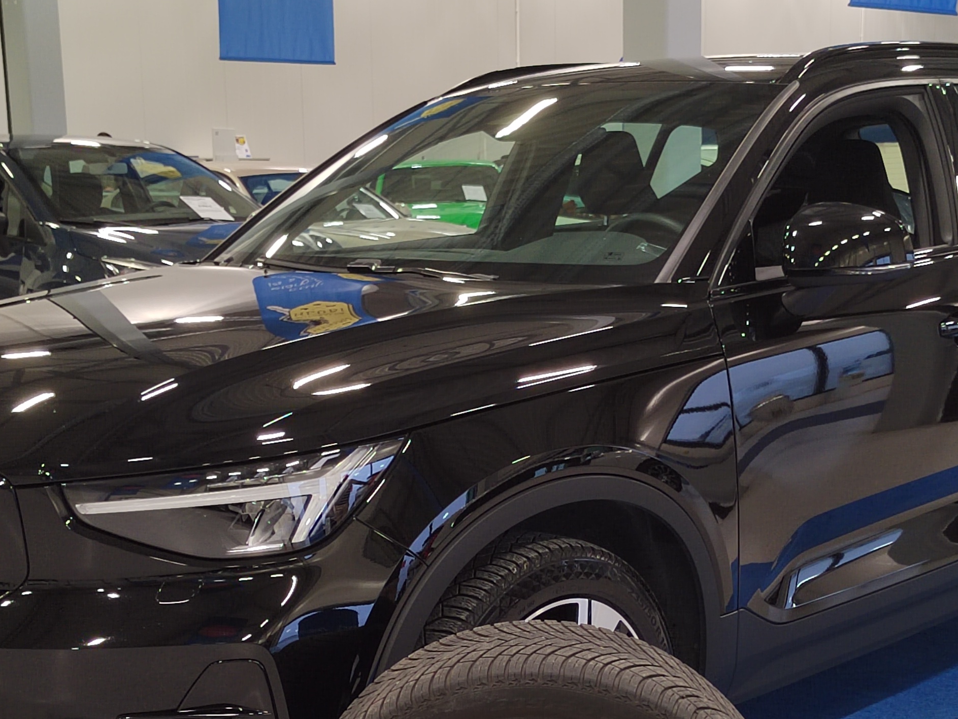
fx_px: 1660
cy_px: 536
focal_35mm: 60
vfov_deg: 24.2
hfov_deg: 32.2
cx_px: 537
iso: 766
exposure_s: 1/120
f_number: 1.9
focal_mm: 5.52
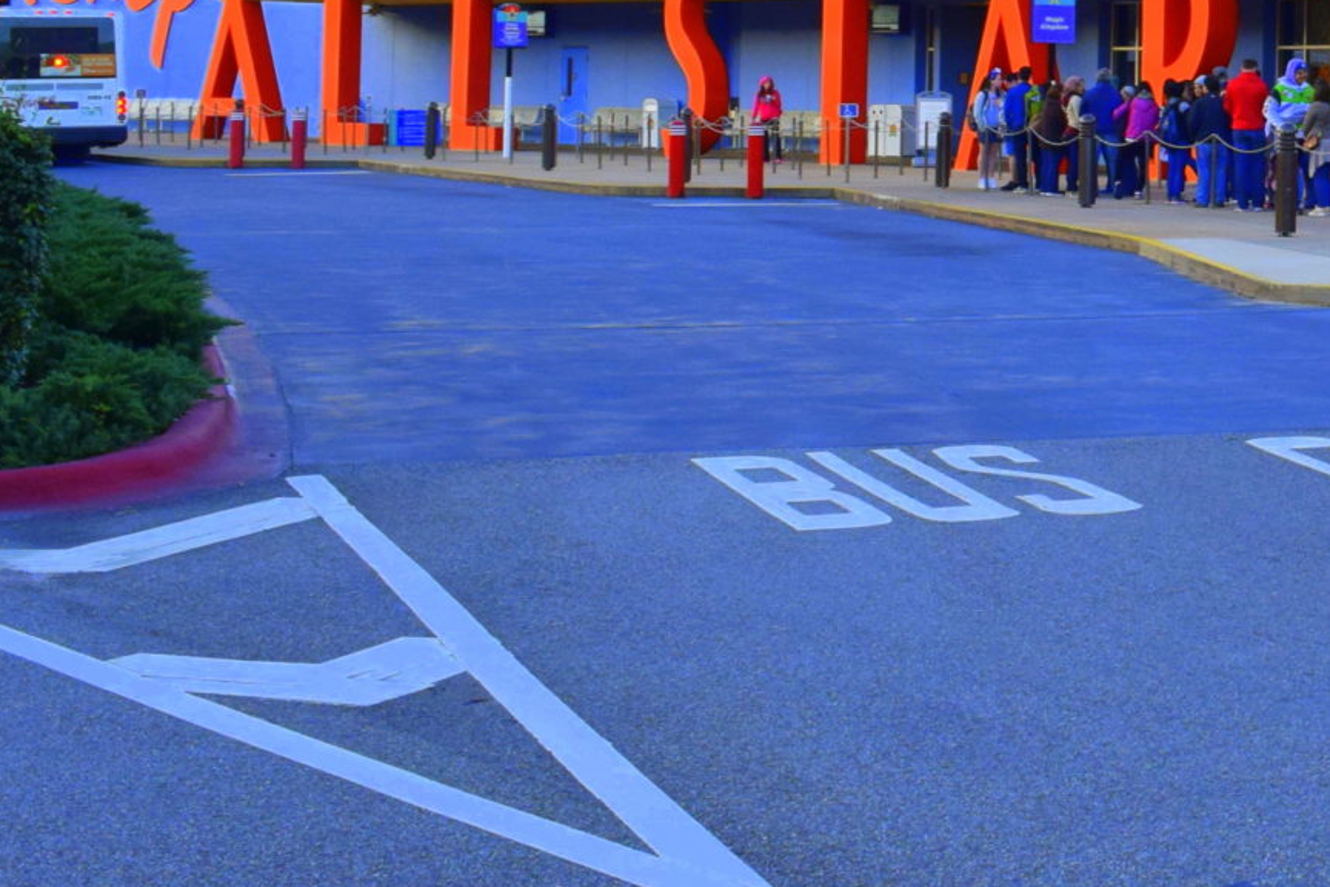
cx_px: 1812
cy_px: -25
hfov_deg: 22.3
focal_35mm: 80
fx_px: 2955
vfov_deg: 16.7
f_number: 8
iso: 800
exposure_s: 1/250
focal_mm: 18
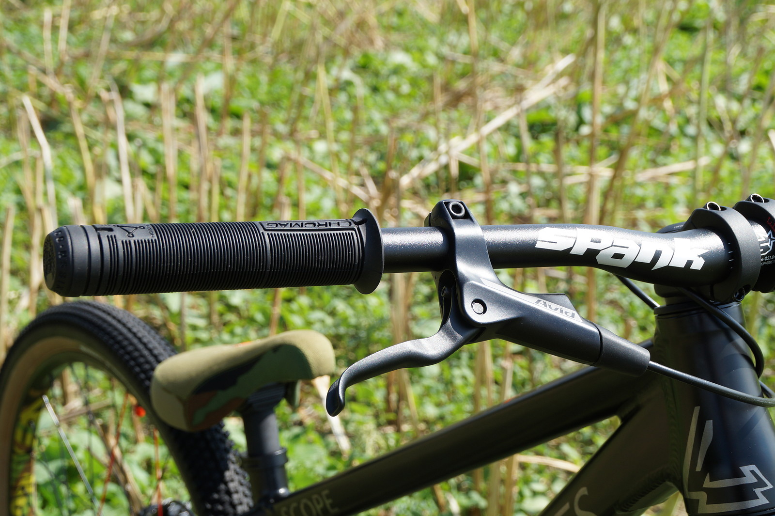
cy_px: 258
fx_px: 1614
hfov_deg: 27.0
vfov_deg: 18.2
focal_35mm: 75
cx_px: 388
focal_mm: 50
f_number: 9
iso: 200
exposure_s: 1/200
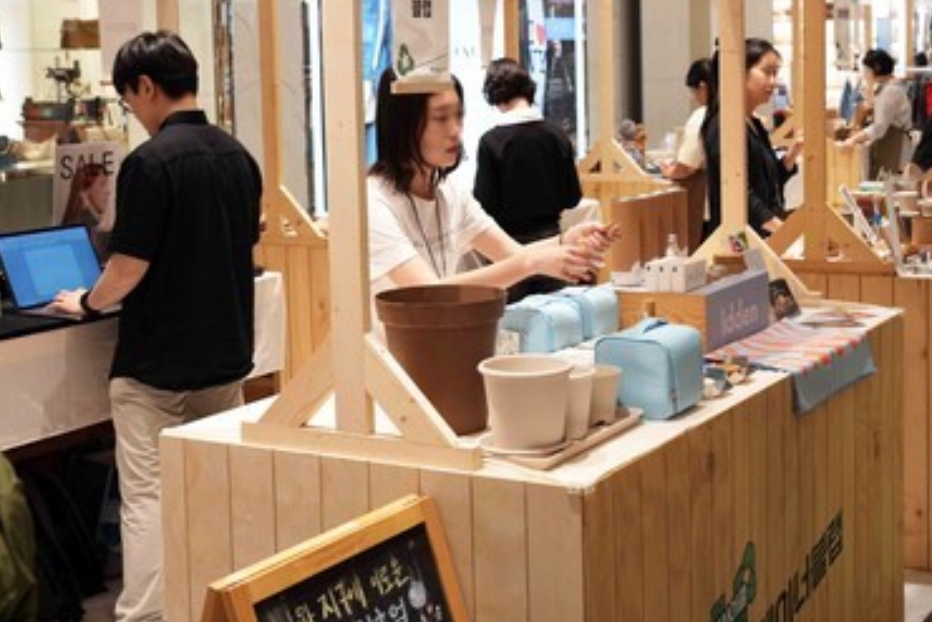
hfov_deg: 33.2
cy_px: 161
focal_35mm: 60
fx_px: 1554
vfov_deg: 22.4
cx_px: 584
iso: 800
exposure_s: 1/125
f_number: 4.5
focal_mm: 37
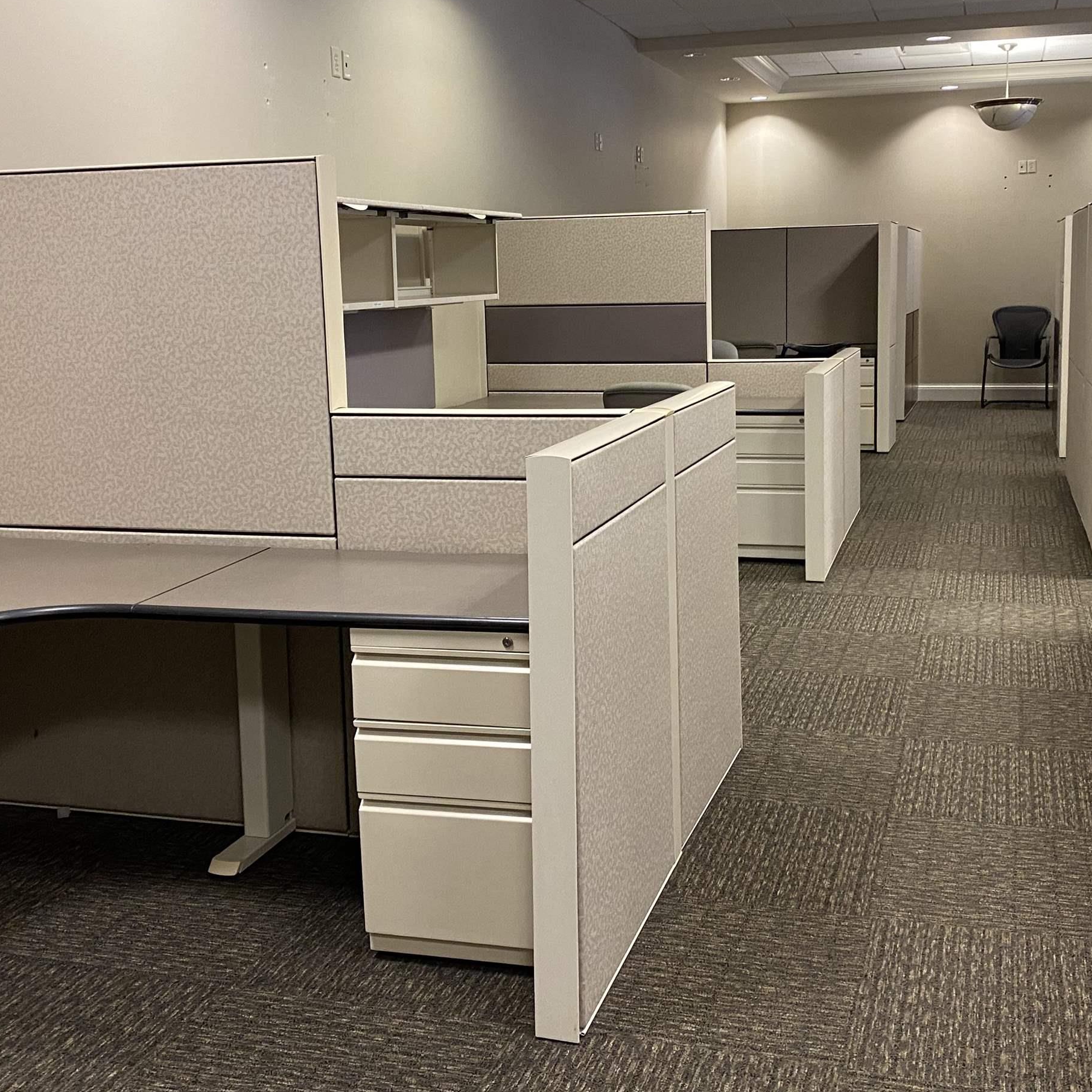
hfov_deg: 42.8
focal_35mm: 39
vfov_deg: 42.7
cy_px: 456
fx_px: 1392
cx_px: 596
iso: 200
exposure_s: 1/60
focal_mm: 4.25
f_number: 1.8
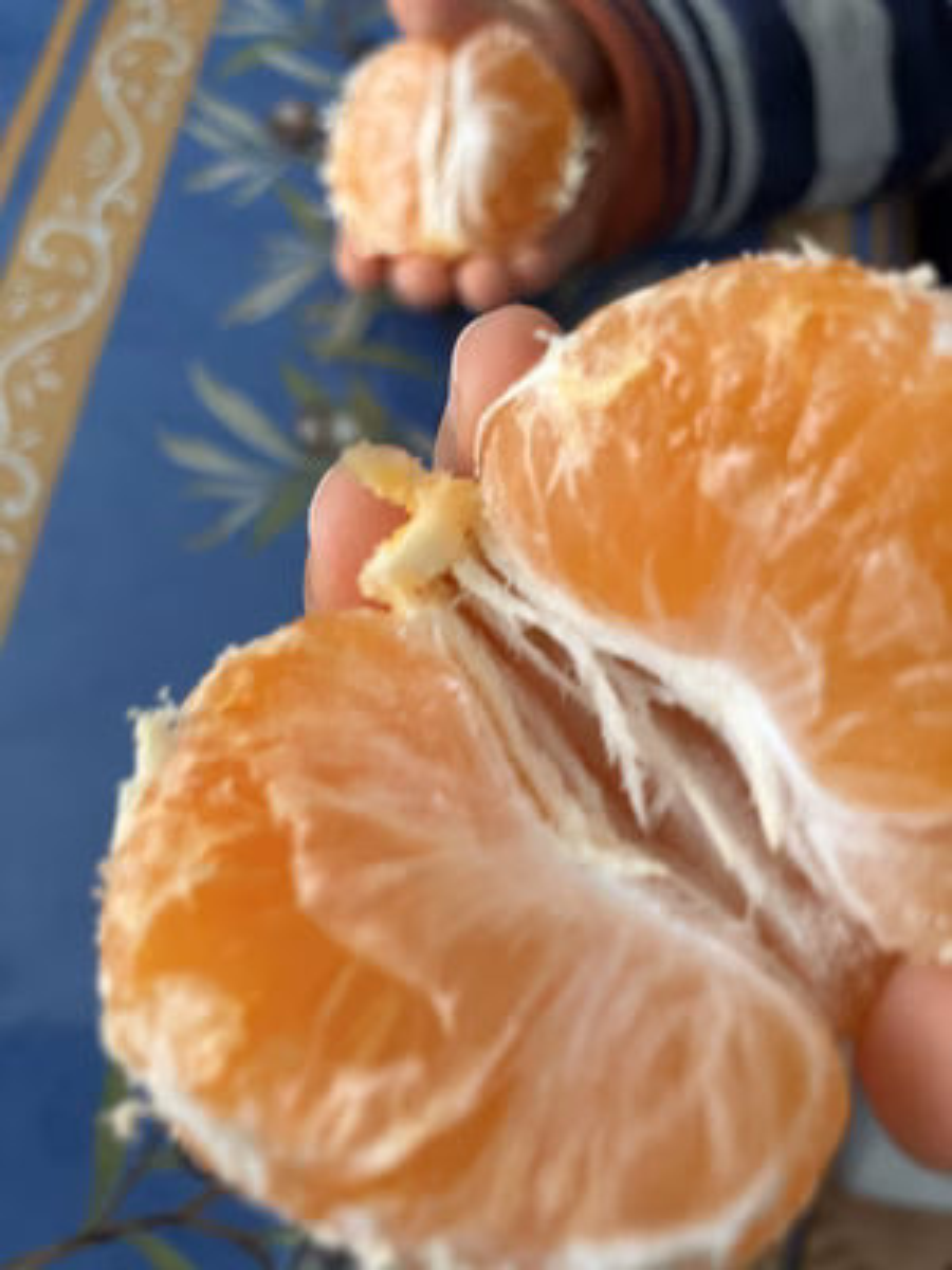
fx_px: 1027
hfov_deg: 49.7
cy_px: 635
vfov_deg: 63.4
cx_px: 476
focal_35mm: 28
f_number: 1.8
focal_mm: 3.99
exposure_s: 1/60
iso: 125
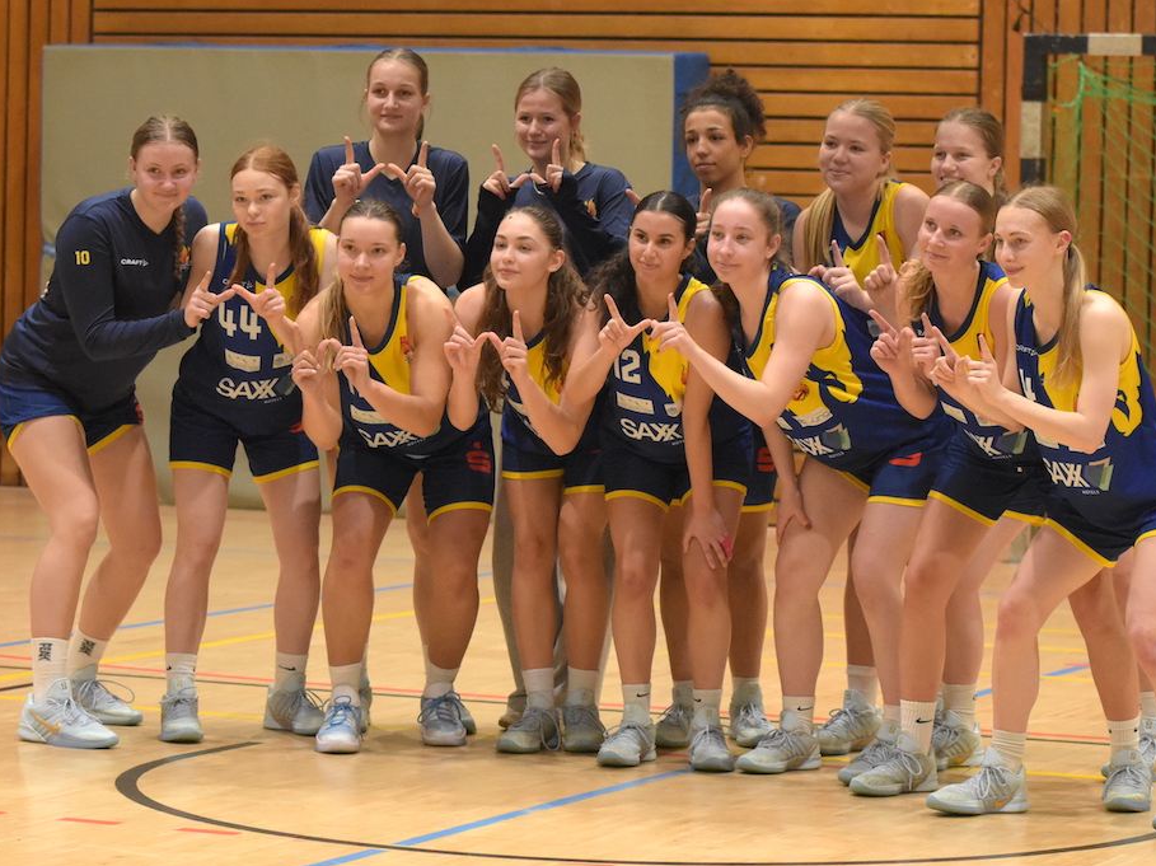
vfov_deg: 13.0
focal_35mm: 114
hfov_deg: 17.3
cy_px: 434
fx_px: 3806
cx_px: 604
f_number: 2.8
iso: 4000
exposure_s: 1/800
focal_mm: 70
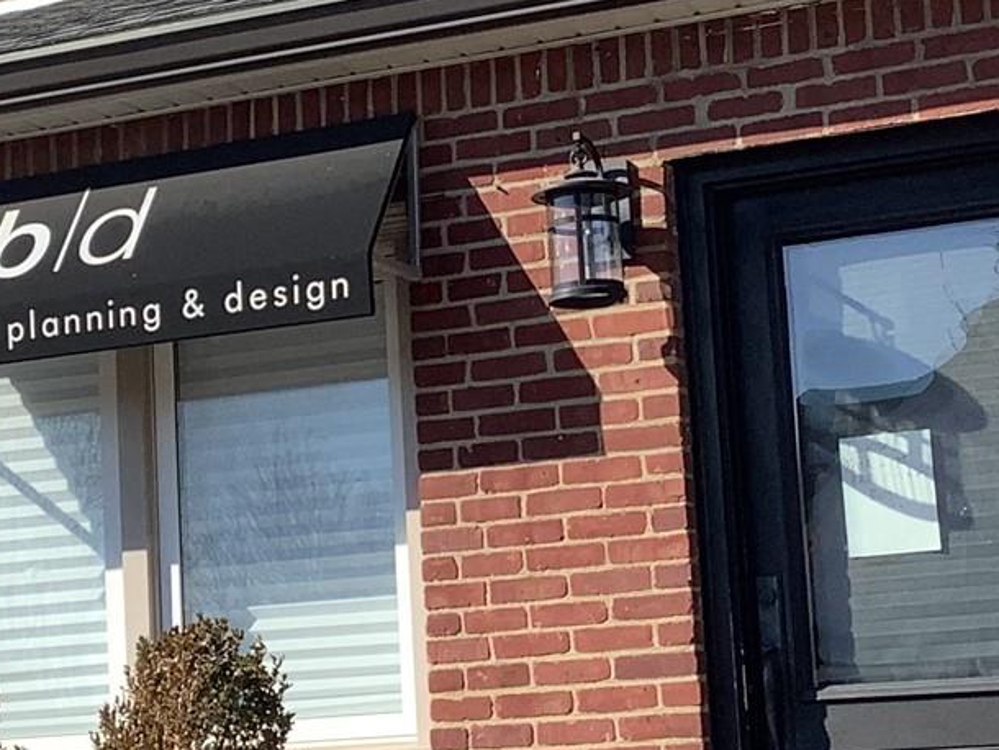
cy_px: 311
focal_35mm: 104
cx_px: 272
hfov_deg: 18.8
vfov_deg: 14.2
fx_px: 3003
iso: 25
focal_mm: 3.3
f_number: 2.4
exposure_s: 1/1199
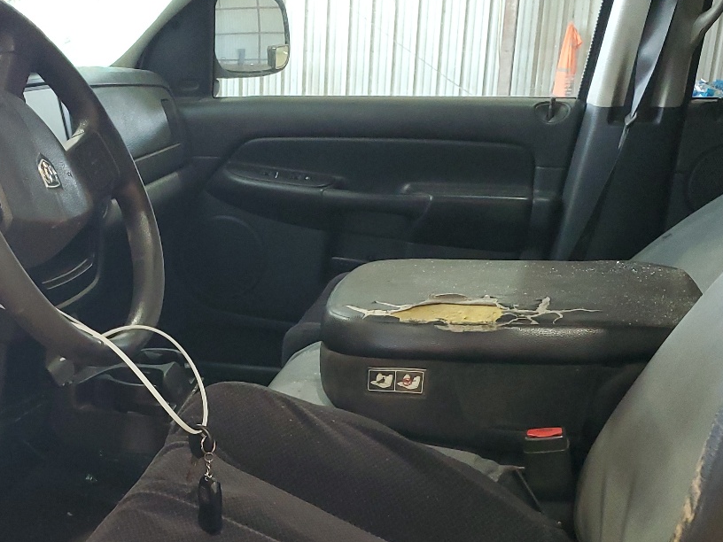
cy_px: 419
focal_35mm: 51
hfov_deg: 37.0
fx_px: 1065
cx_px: 234
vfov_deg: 28.1
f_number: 1.5
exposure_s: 1/60.2
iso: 240
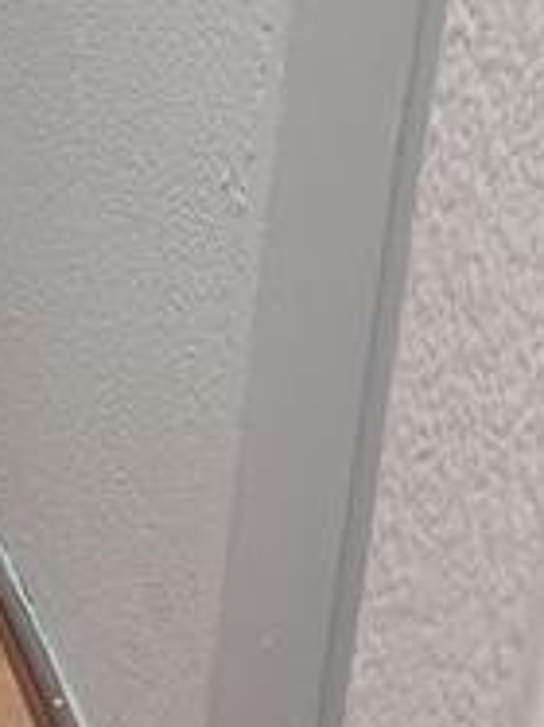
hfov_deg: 12.5
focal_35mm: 107
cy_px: 187
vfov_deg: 18.3
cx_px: -474
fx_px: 2245
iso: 400
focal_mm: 4.65
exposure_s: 1/33.3
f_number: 1.8
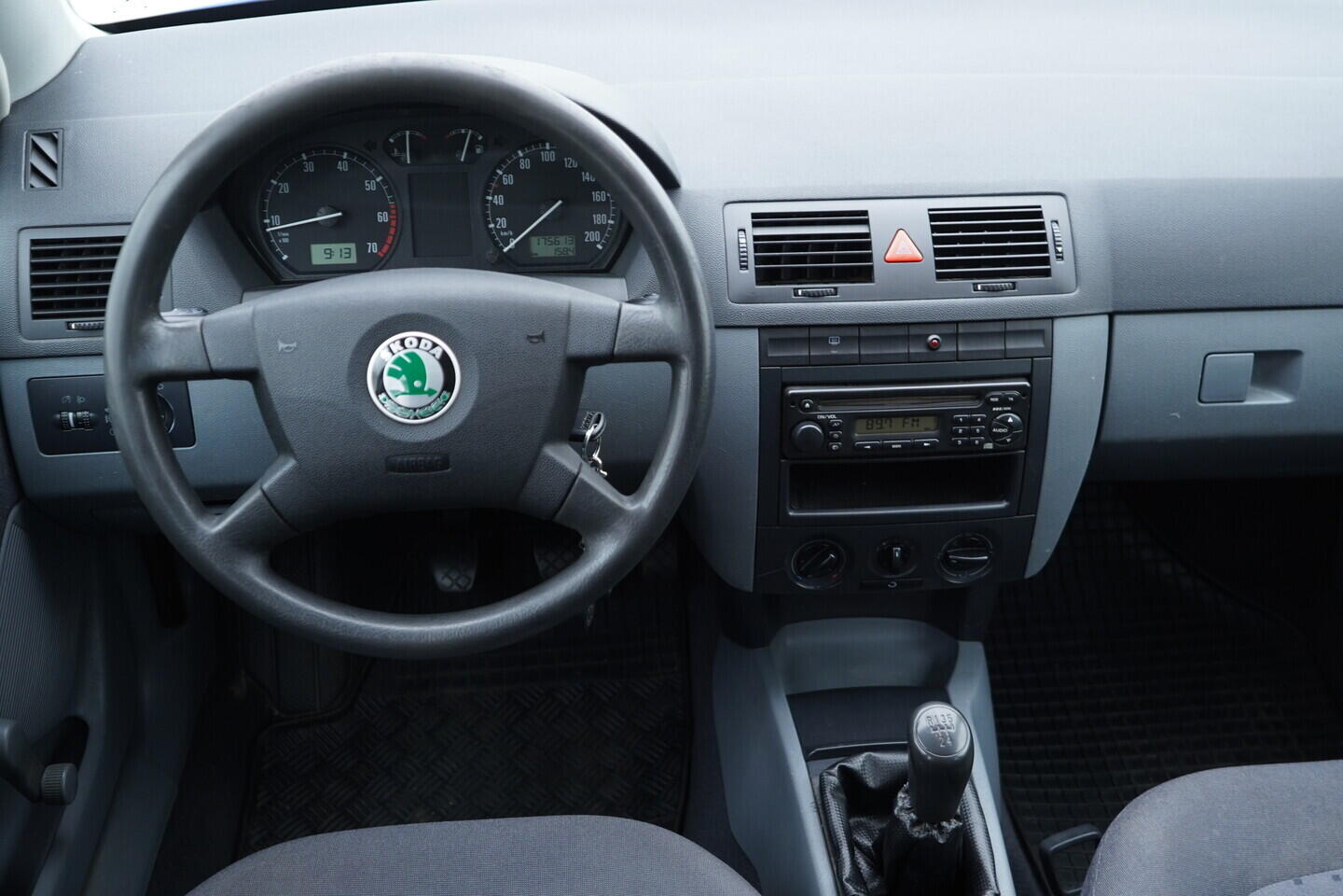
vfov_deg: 36.9
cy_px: 448
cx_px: 672
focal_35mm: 36
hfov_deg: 53.1
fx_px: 1343
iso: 320
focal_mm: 24
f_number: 2.8
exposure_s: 1/40
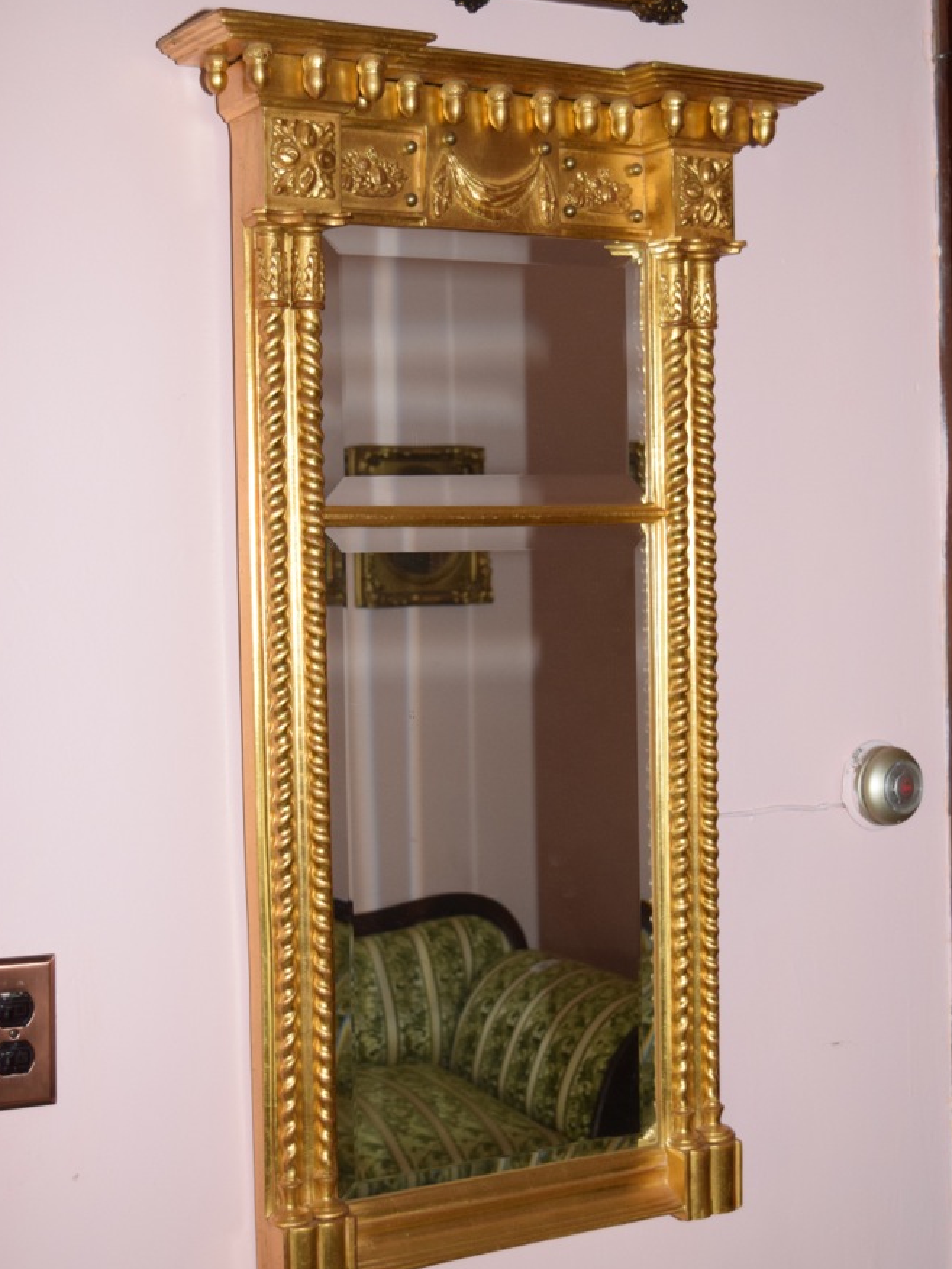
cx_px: 475
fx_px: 2053
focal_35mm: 56
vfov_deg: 34.3
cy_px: 639
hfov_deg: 26.1
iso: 1100
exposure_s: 1/60
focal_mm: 34
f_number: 4.5
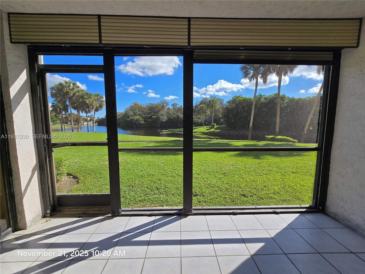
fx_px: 137
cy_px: 137
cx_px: 182
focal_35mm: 13
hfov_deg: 106.2
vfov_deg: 89.9
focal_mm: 2.2
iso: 80
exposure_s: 1/2000
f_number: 2.2
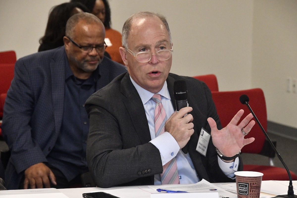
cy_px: 99
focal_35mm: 168
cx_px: 148
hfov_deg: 12.2
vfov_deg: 8.2
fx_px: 1385
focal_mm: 112
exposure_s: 1/250
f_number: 8
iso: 5600
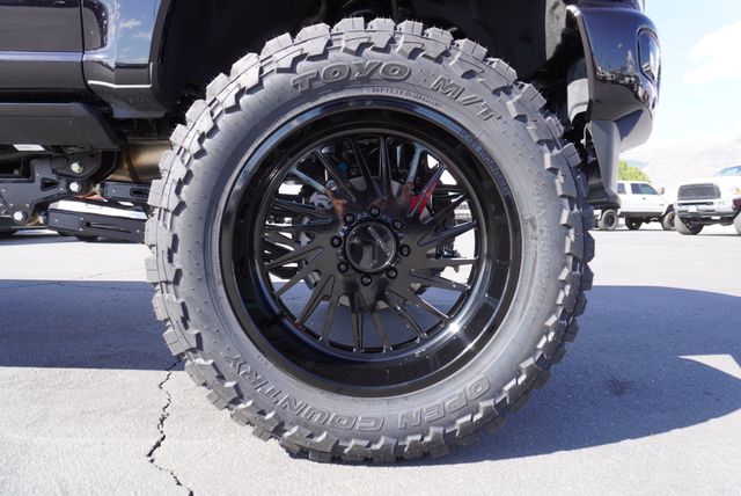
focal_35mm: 24
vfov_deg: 53.2
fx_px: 494
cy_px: 248
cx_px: 370
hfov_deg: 73.7
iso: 100
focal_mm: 16
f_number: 5
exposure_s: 1/100
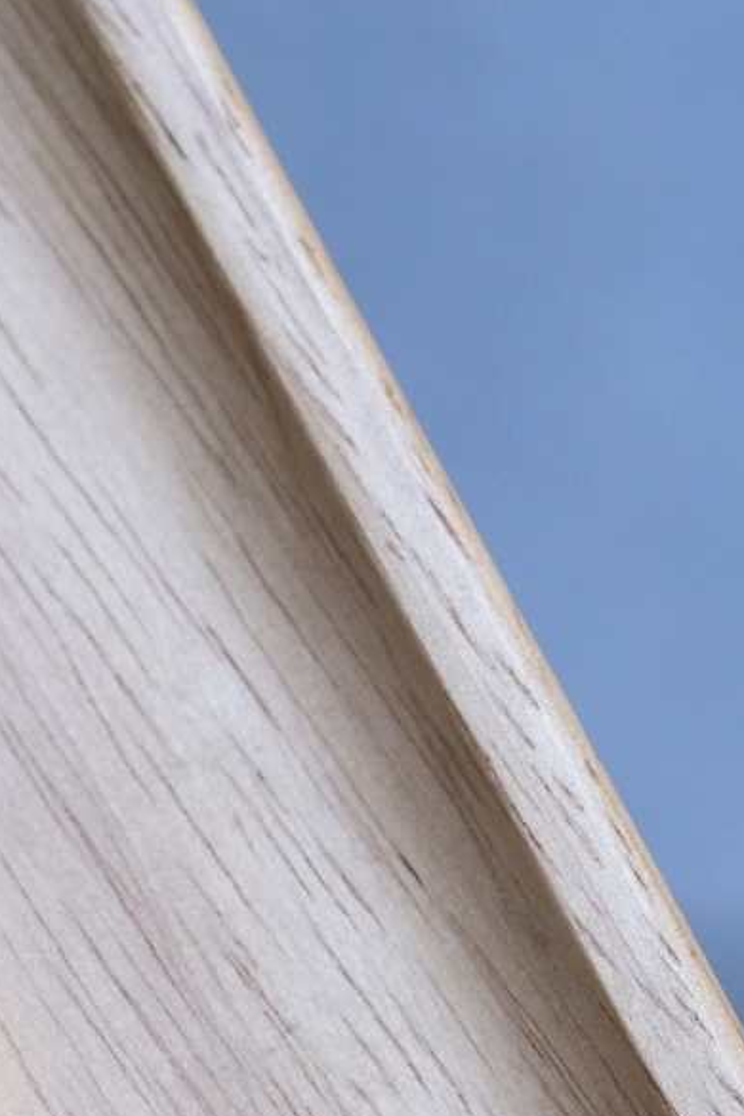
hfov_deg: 5.0
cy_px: 1372
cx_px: -164
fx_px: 8462
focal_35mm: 273
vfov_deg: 7.5
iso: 640
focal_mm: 60
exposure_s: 1/125
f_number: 4.5
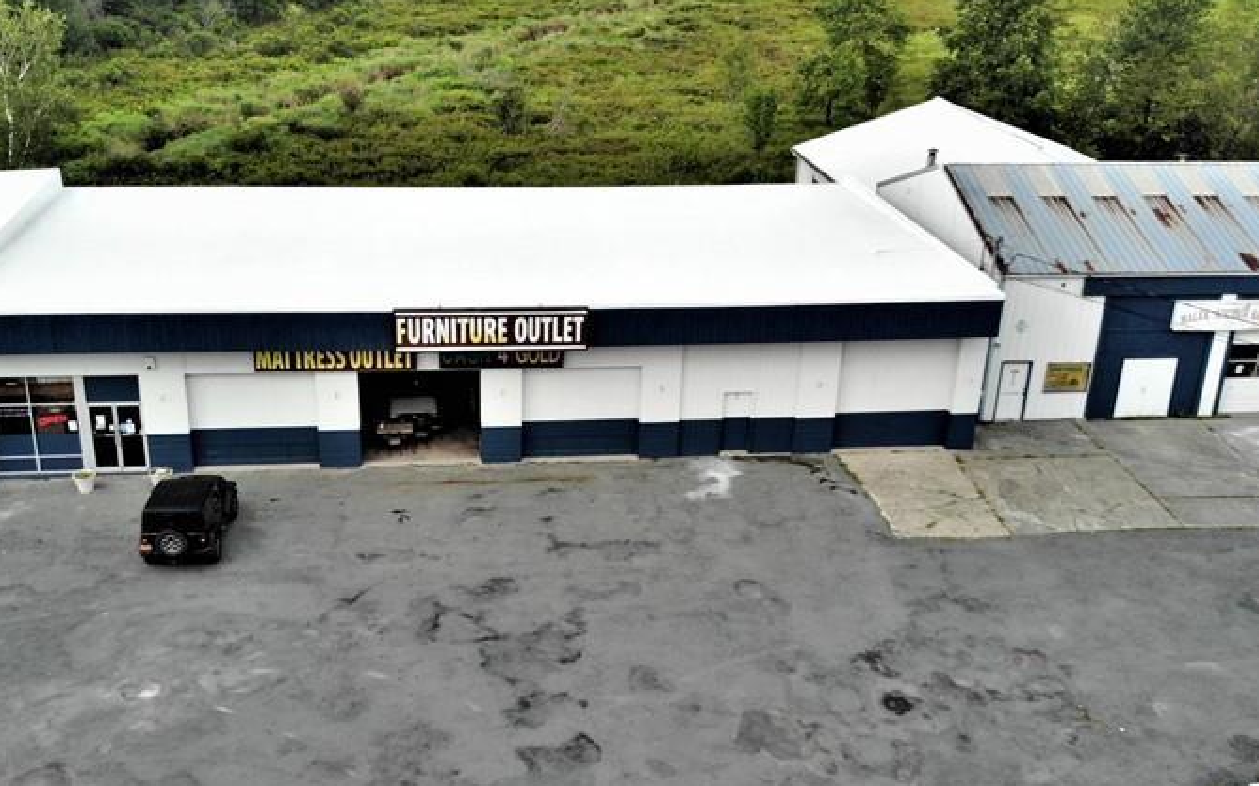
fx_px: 1338
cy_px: 463
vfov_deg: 32.7
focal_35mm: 39
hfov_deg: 50.3
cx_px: 564
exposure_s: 1/60.3
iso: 127
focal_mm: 4.5
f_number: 2.8
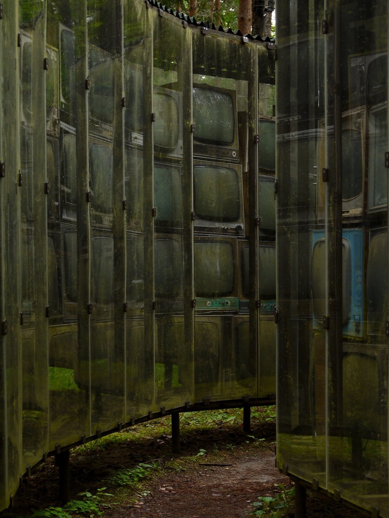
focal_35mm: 90
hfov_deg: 16.4
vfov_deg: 21.8
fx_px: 1348
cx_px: 194
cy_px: 259
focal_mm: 45
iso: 200
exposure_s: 1/50
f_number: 8
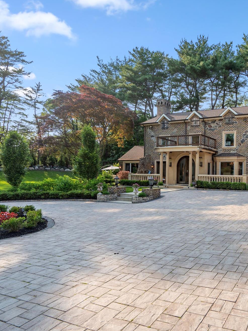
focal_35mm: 24
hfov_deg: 51.5
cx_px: 213
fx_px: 229
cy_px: 163
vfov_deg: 71.6
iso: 250
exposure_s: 1/250
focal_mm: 16
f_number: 5.6
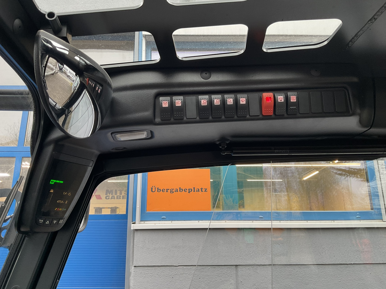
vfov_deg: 48.2
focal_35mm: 29
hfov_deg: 61.7
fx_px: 323
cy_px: 144
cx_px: 193
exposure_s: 1/60
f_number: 1.8
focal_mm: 3
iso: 64
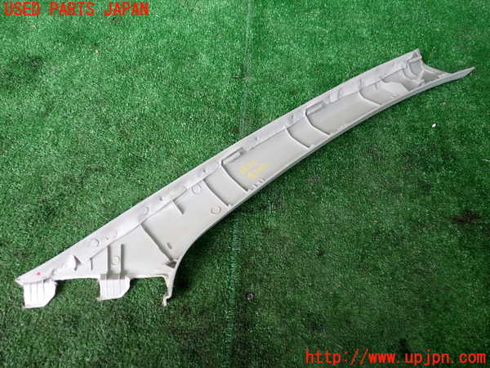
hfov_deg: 60.0
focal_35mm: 30
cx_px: 245
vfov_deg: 46.8
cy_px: 184
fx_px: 425
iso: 200
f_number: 2.3
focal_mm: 5.4
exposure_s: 1/40
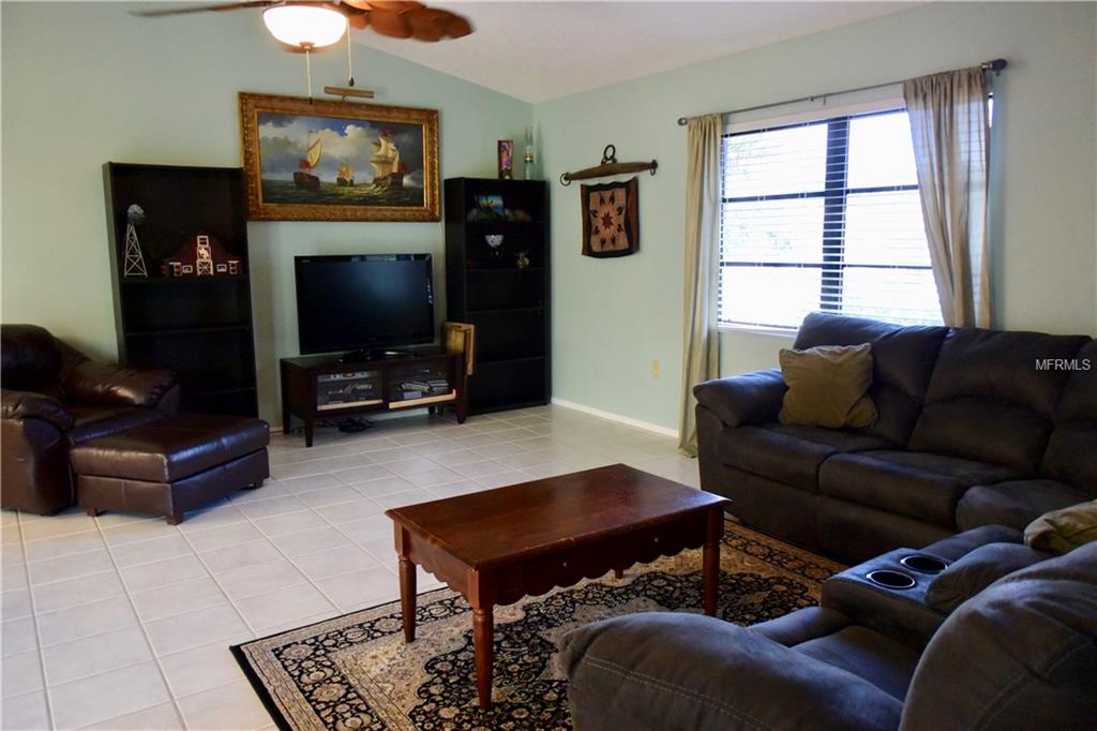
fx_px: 822
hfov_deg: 67.4
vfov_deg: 47.9
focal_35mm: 27
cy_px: 366
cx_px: 548
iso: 1100
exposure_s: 1/60
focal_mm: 10
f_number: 3.5
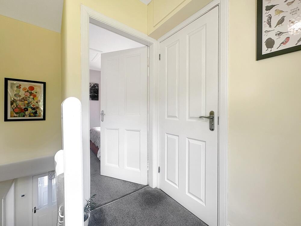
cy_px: 113
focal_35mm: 14
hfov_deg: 102.1
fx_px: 122
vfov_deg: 85.7
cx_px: 150
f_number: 2.2
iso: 64
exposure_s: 1/100
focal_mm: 2.22
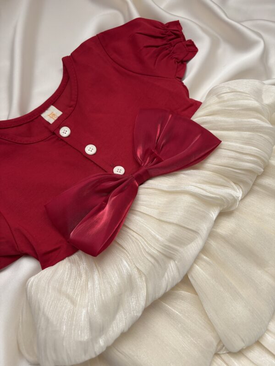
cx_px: 138
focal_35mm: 26
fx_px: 275
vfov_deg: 67.3
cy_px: 183
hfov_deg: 53.1
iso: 50
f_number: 1.6
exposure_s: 1/390
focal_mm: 5.96
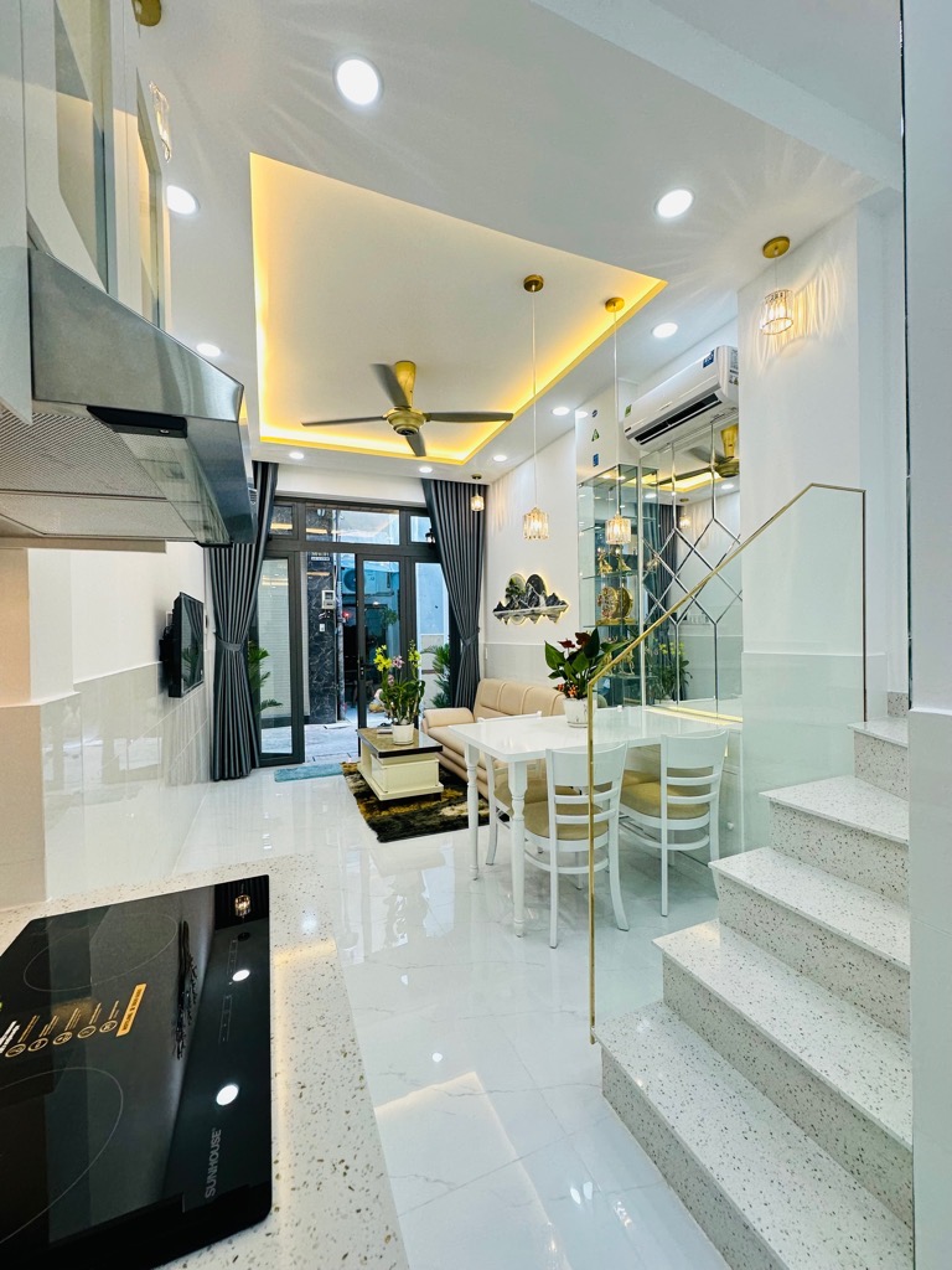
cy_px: 635
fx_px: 513
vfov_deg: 102.1
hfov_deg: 85.7
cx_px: 476
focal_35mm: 14
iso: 100
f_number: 2.2
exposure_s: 1/100
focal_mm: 2.22
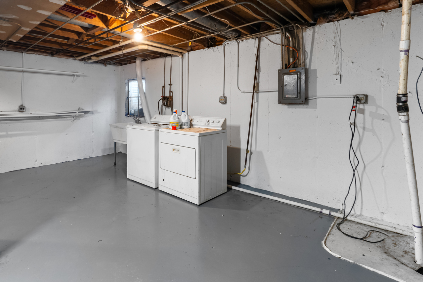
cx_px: 167
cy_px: 110
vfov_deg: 63.8
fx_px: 223
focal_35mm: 19
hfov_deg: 85.7
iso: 250
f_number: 9
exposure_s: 3.2
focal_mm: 10
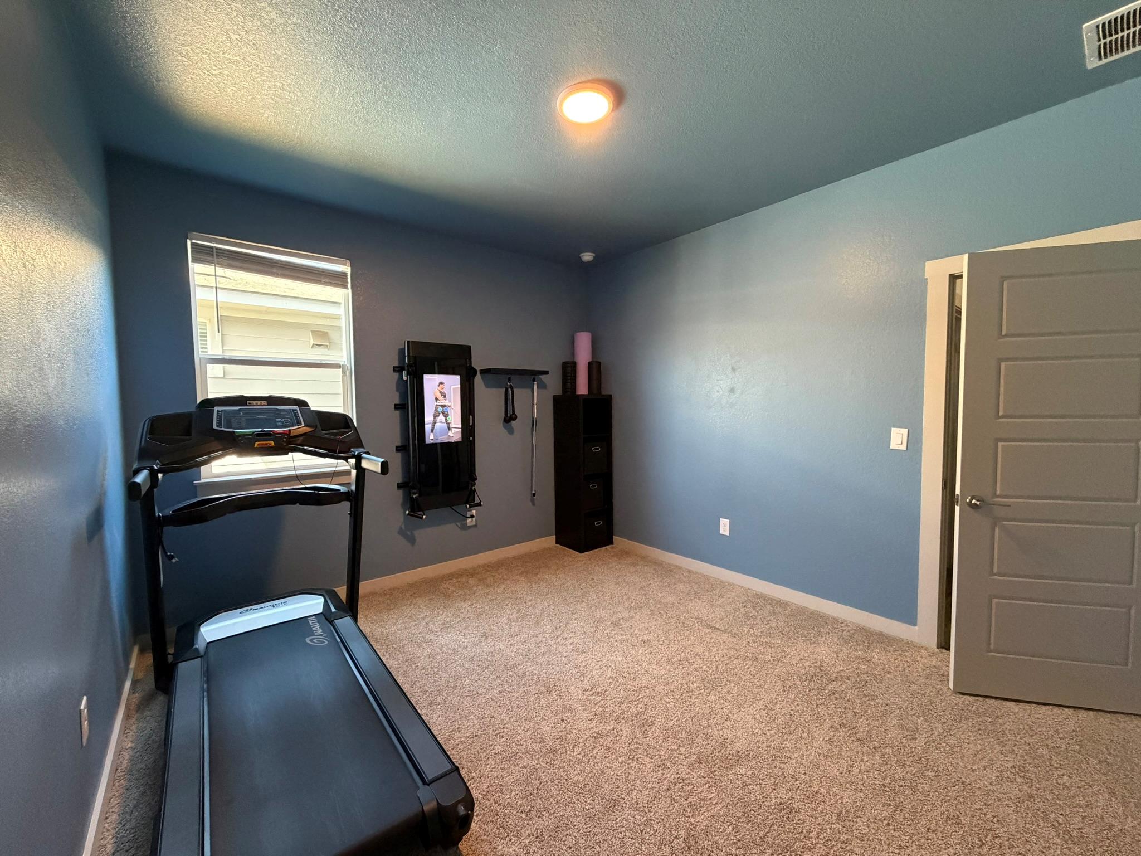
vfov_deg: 85.7
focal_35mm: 14
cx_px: 570
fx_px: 461
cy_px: 428
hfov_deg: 102.1
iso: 500
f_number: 2.2
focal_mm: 2.22
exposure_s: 1/60
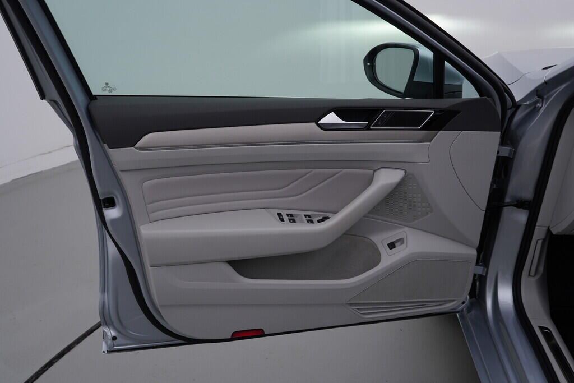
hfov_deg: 53.1
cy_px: 192
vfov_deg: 36.9
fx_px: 574
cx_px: 287
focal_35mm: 36
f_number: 5
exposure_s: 1/125
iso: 125
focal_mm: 24
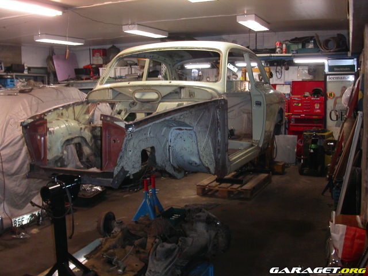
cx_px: 184
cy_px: 138
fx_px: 404
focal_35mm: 38
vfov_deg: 37.7
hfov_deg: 49.0
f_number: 2.8
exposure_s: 1/30
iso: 200
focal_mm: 7.8
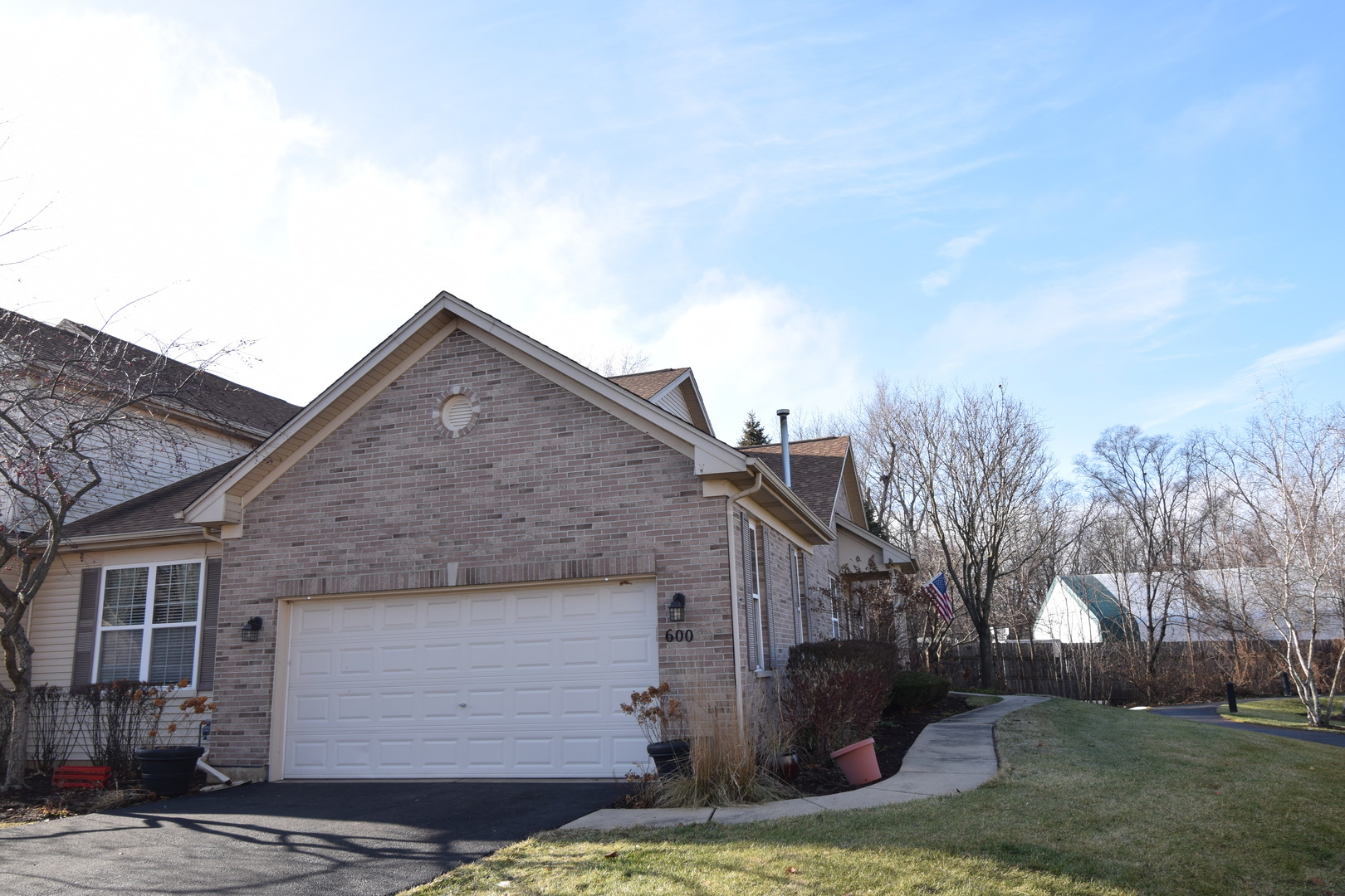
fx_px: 897
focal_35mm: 24
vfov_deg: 53.1
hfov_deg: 73.7
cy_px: 448
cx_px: 672
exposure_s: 1/125
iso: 200
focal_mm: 16
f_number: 11
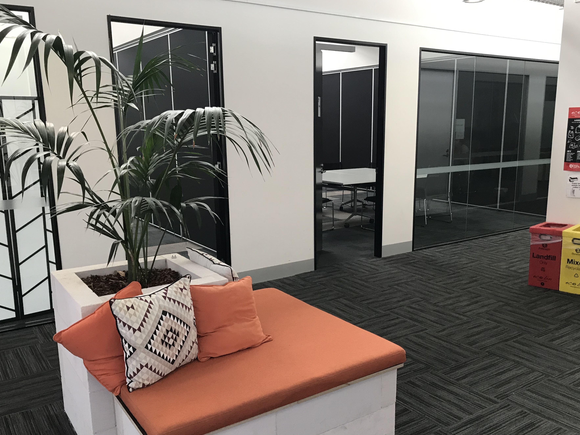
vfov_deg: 44.1
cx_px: 310
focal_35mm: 32
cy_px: 240
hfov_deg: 56.8
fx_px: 536
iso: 32
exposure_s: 1/25
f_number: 1.8
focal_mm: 3.99
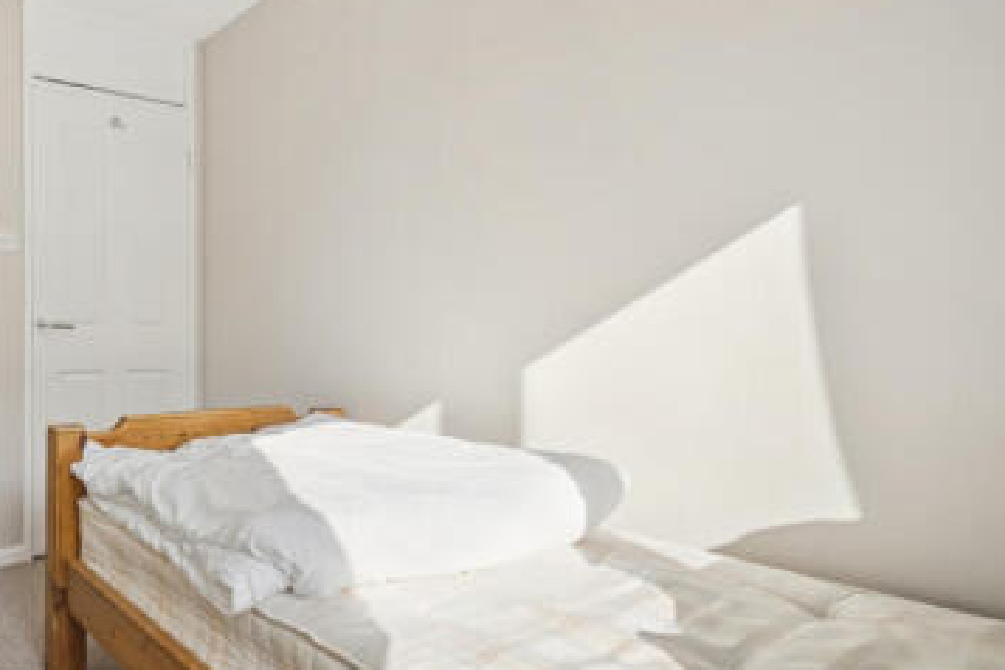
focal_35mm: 22
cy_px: 308
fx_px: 614
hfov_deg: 68.5
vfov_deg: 57.2
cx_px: 159
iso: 160
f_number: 8
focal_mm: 12
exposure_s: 1/125
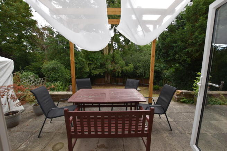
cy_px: 76
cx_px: 114
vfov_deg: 77.4
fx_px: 95
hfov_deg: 100.4
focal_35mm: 15
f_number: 5.6
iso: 320
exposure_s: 1/125
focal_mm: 10
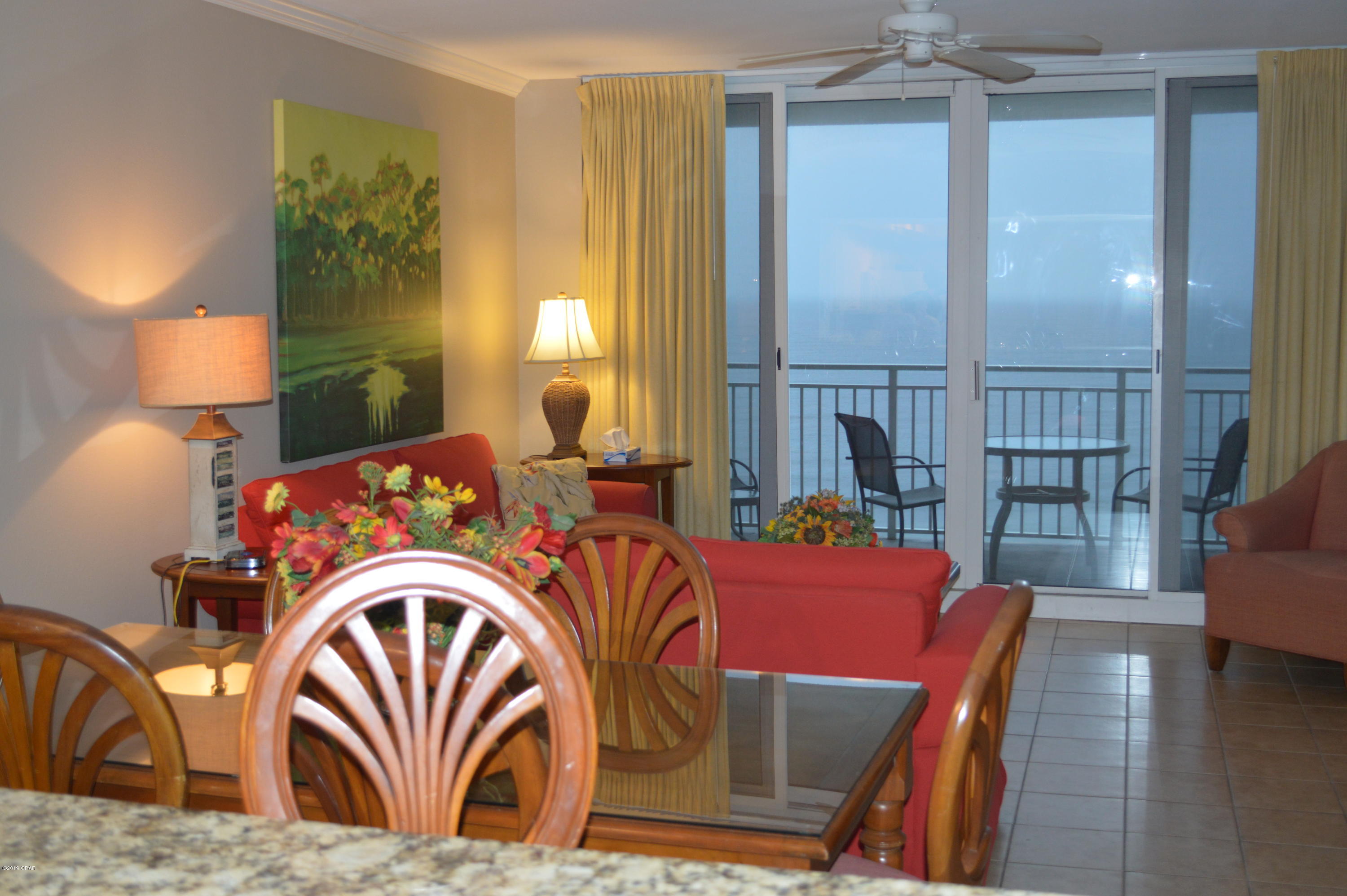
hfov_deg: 46.4
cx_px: 674
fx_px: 1570
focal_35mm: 42
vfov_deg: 31.8
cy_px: 448
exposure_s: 1/30
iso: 640
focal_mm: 28
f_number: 4.5
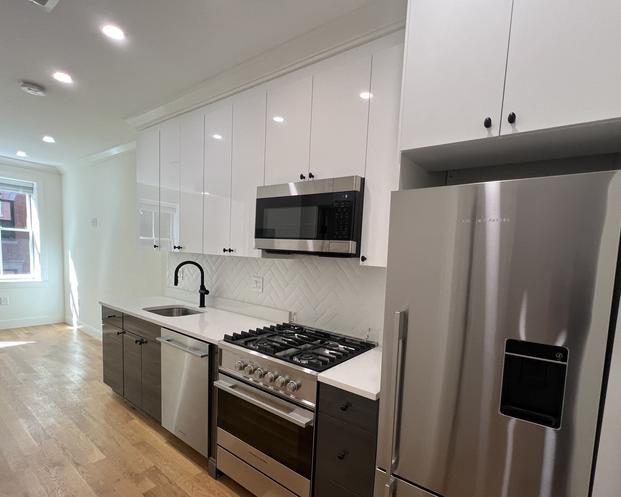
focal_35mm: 16
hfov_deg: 92.9
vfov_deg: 79.8
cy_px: 286
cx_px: 336
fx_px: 294
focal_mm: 1.57
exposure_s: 1/120
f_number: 1.8
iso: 125
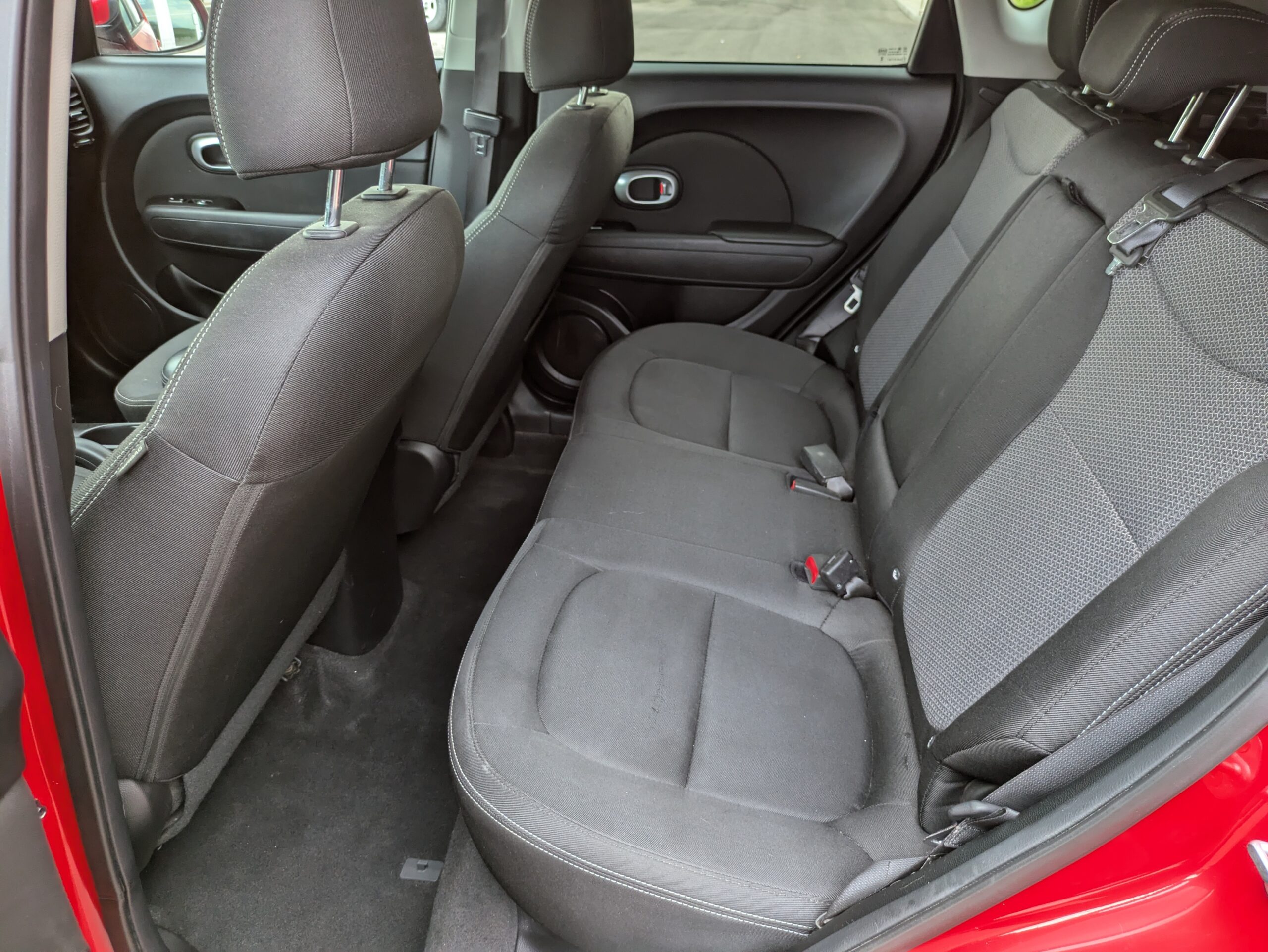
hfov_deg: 69.4
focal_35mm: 25
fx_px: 916
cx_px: 634
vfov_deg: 54.9
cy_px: 476
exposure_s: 1/120
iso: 156
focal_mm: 5.43
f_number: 1.89
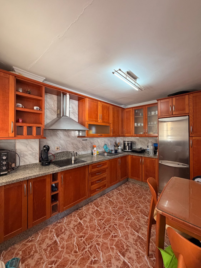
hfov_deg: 85.7
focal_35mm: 14
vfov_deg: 102.1
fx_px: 108
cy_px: 134
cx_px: 100
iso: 320
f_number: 2.2
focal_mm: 2.22
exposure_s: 1/85
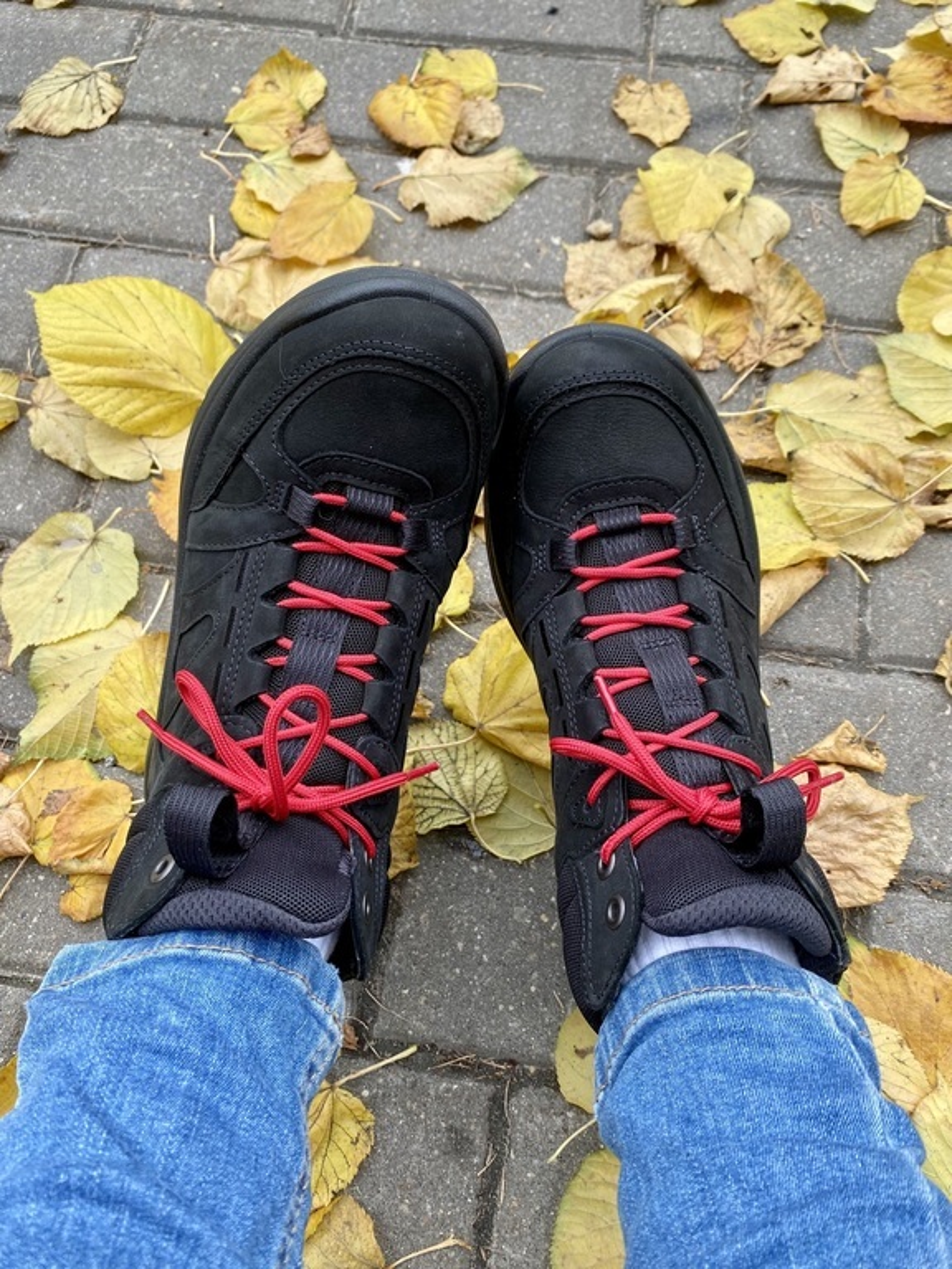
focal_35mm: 26
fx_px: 953
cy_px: 634
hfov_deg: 53.1
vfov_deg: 67.3
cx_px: 476
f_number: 1.8
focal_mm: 4.25
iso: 50
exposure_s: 1/122
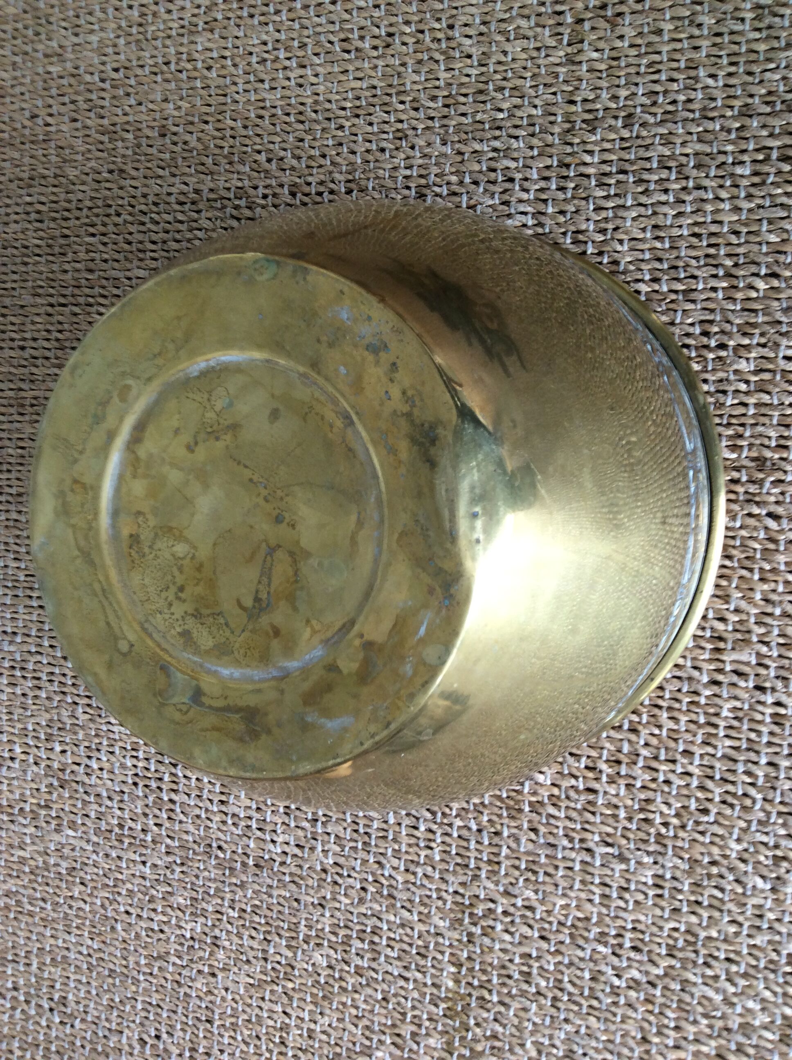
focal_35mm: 32
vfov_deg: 56.9
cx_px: 396
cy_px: 530
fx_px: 979
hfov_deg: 44.1
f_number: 2.4
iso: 40
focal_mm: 3.3
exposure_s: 1/25
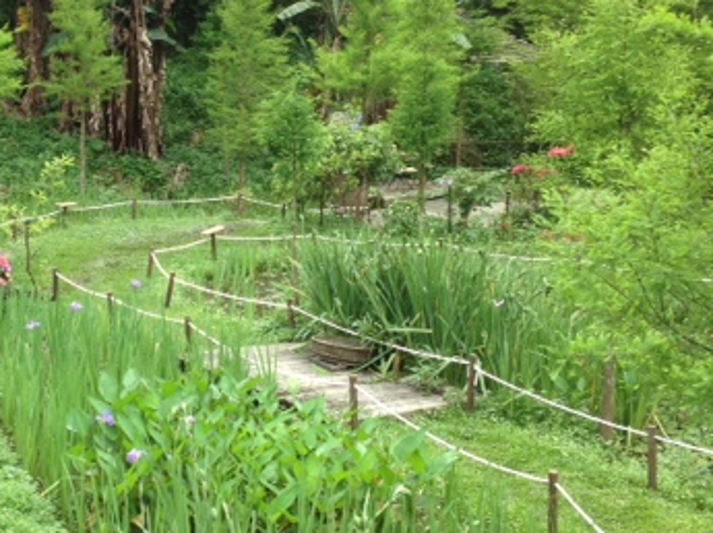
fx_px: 1337
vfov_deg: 22.5
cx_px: 213
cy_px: 227
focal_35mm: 65
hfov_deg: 29.5
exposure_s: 1/152
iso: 50
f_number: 2.4
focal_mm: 4.28
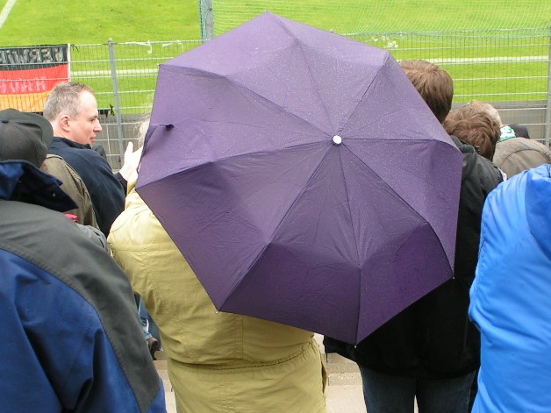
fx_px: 1257
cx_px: 289
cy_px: 190
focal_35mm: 79
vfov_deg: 18.7
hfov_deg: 24.7
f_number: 4.5
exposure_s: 1/125
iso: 50
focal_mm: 9.6
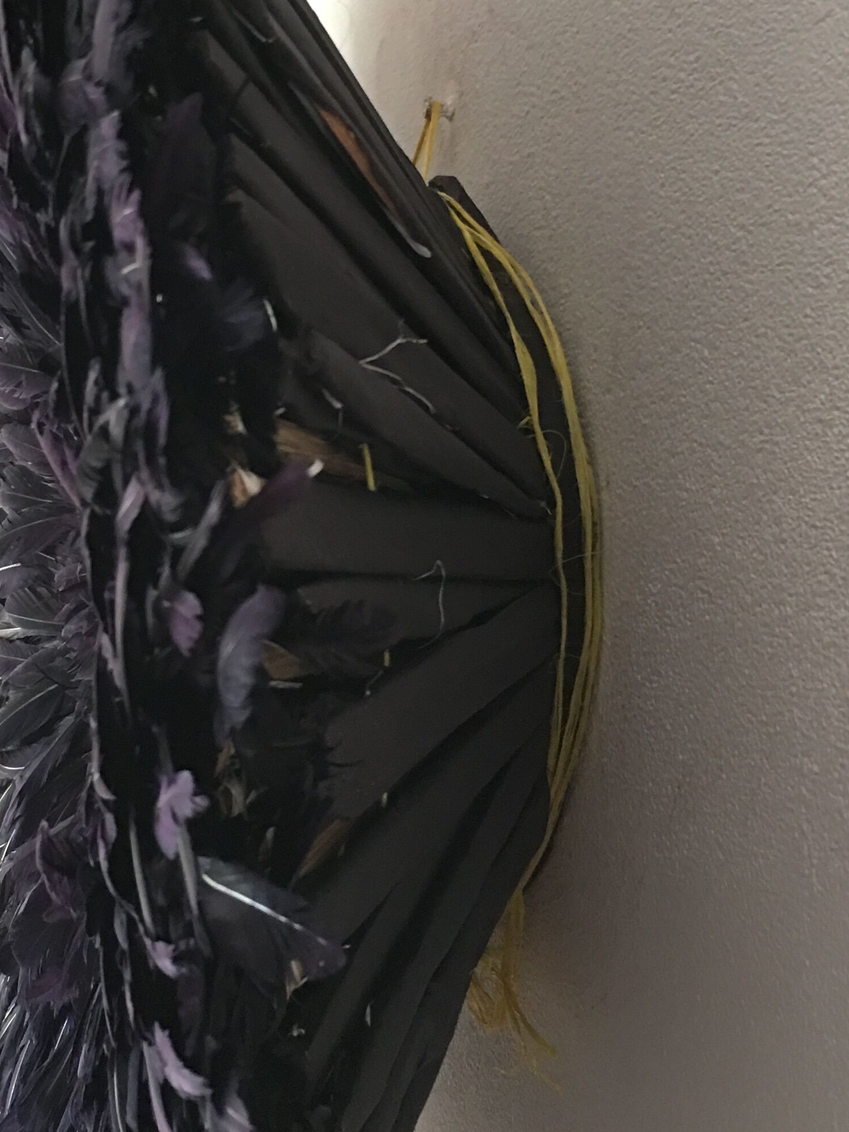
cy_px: 404
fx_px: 1930
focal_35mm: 59
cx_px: 231
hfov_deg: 24.6
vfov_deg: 32.5
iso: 80
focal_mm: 4.15
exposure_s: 1/10
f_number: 2.2
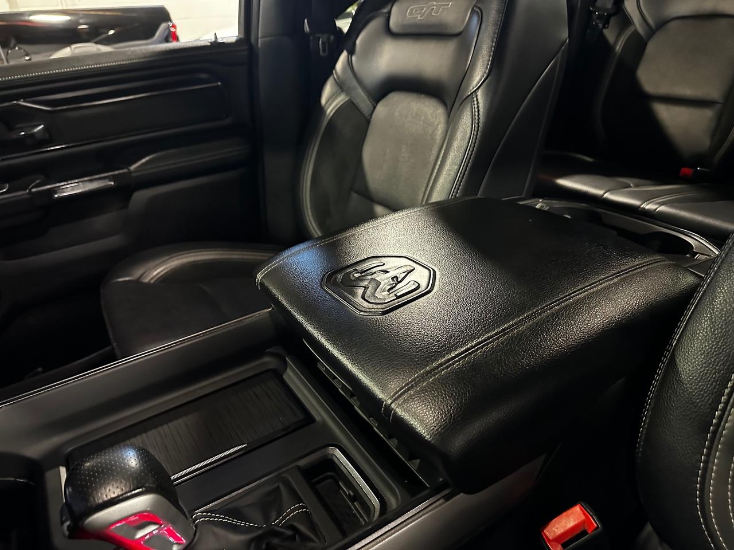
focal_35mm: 24
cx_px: 367
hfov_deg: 71.6
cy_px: 275
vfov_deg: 56.8
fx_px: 509
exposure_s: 1/30
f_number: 1.78
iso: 1250
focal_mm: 6.86
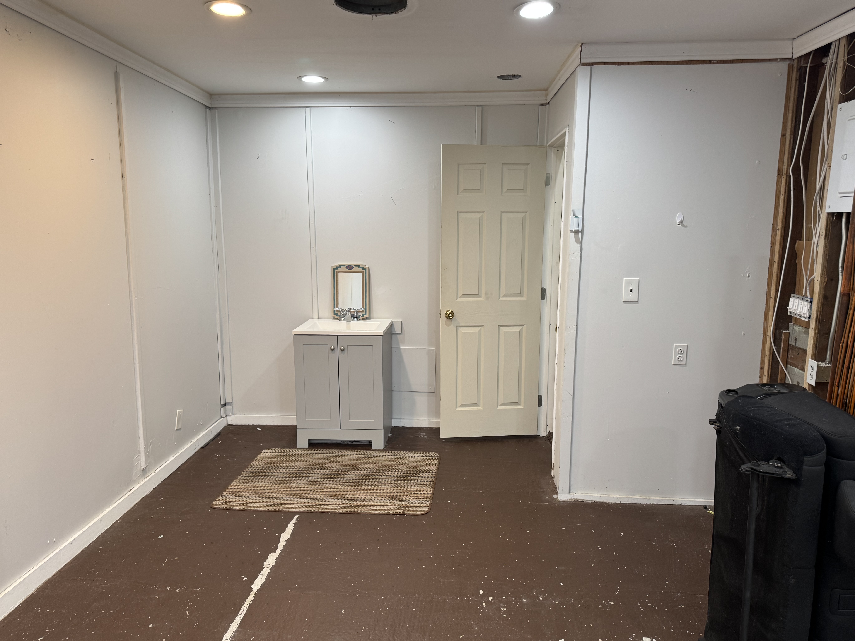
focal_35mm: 25
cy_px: 323
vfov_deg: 54.9
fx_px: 617
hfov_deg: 69.4
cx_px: 440
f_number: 1.78
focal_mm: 6.76
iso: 125
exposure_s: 1/60
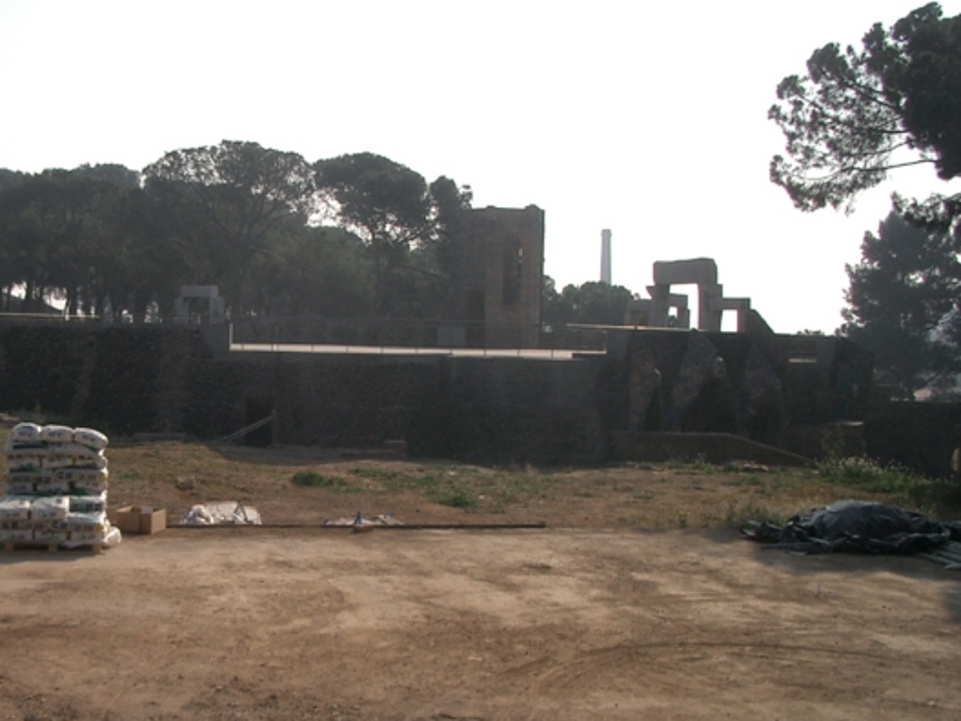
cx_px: 238
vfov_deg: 27.5
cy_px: 415
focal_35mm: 53
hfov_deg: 35.4
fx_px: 1471
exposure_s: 1/800
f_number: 4.3
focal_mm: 5.8
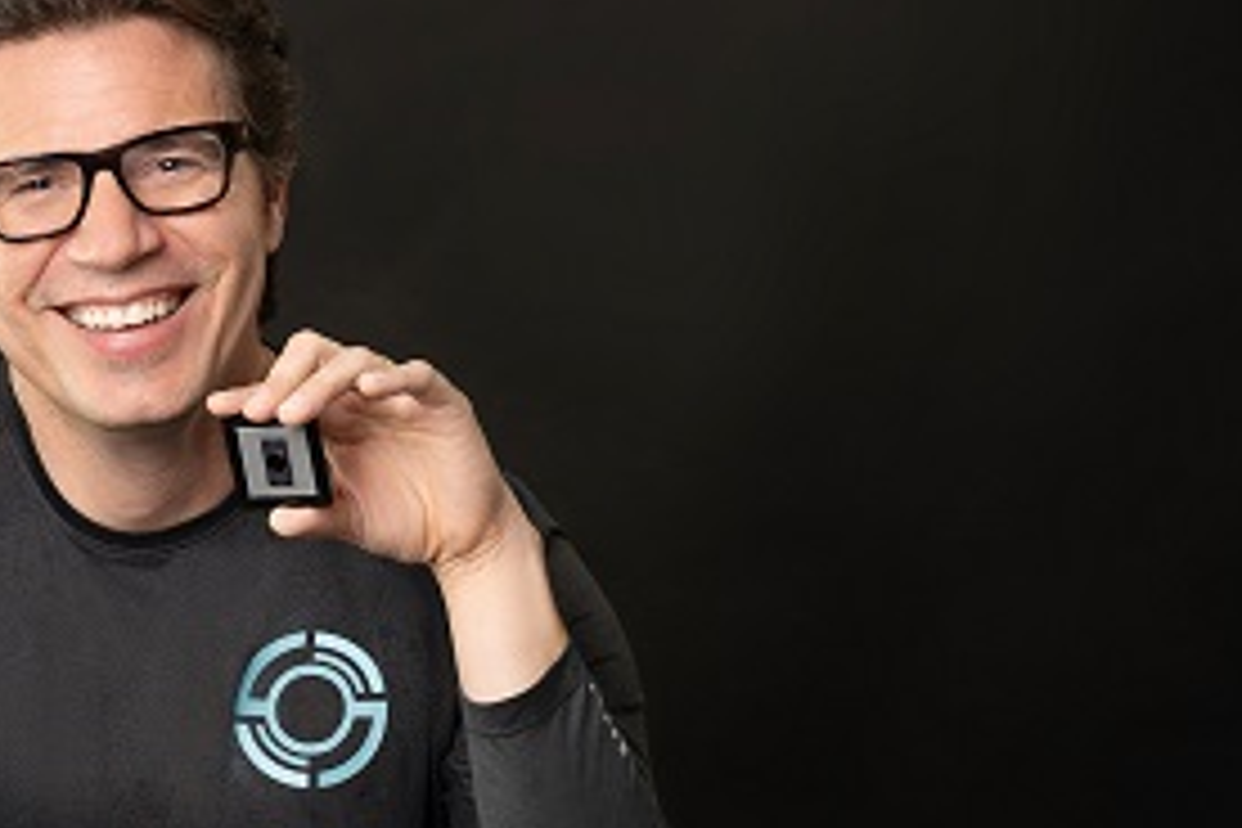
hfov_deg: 16.0
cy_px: 425
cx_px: 153
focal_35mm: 127
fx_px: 4381
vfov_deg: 10.8
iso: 100
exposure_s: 1/60
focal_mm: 70
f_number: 5
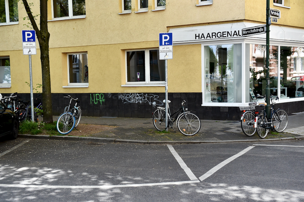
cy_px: 101
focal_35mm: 44
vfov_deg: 30.5
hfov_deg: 44.5
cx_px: 152
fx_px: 371
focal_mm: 44
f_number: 4
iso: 2500
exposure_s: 1/8000
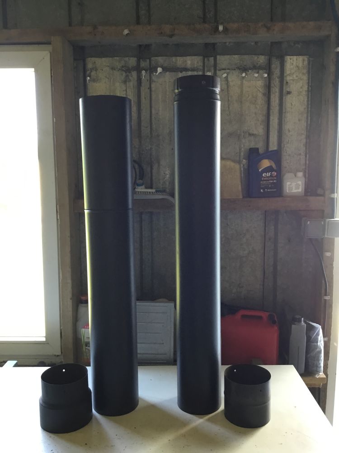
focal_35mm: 31
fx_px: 405
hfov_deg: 45.4
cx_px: 170
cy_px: 226
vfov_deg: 58.4
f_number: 2.4
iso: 100
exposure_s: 1/33
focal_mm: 3.3
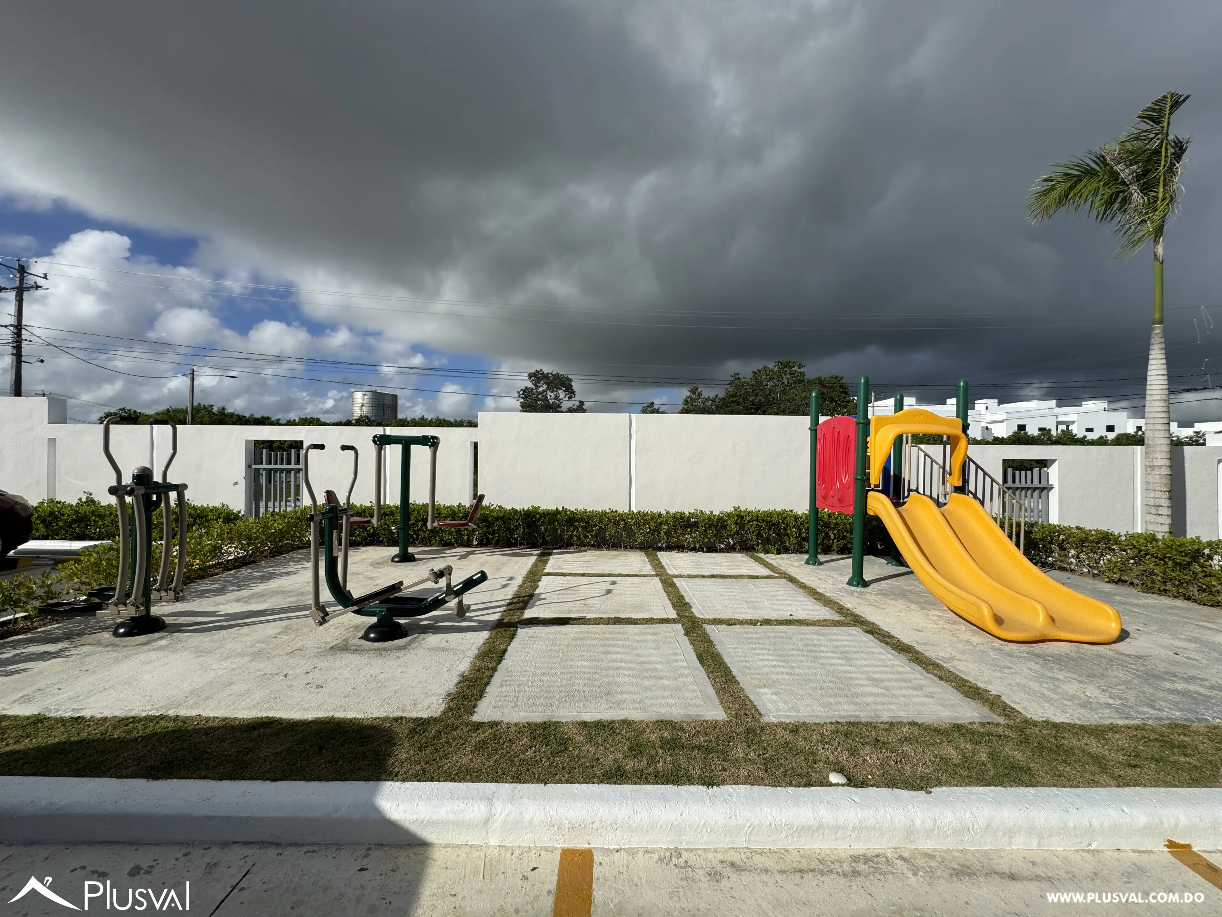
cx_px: 611
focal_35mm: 14
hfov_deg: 102.1
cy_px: 458
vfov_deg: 85.7
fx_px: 494
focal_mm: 2.22
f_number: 2.2
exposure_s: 1/3717
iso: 32
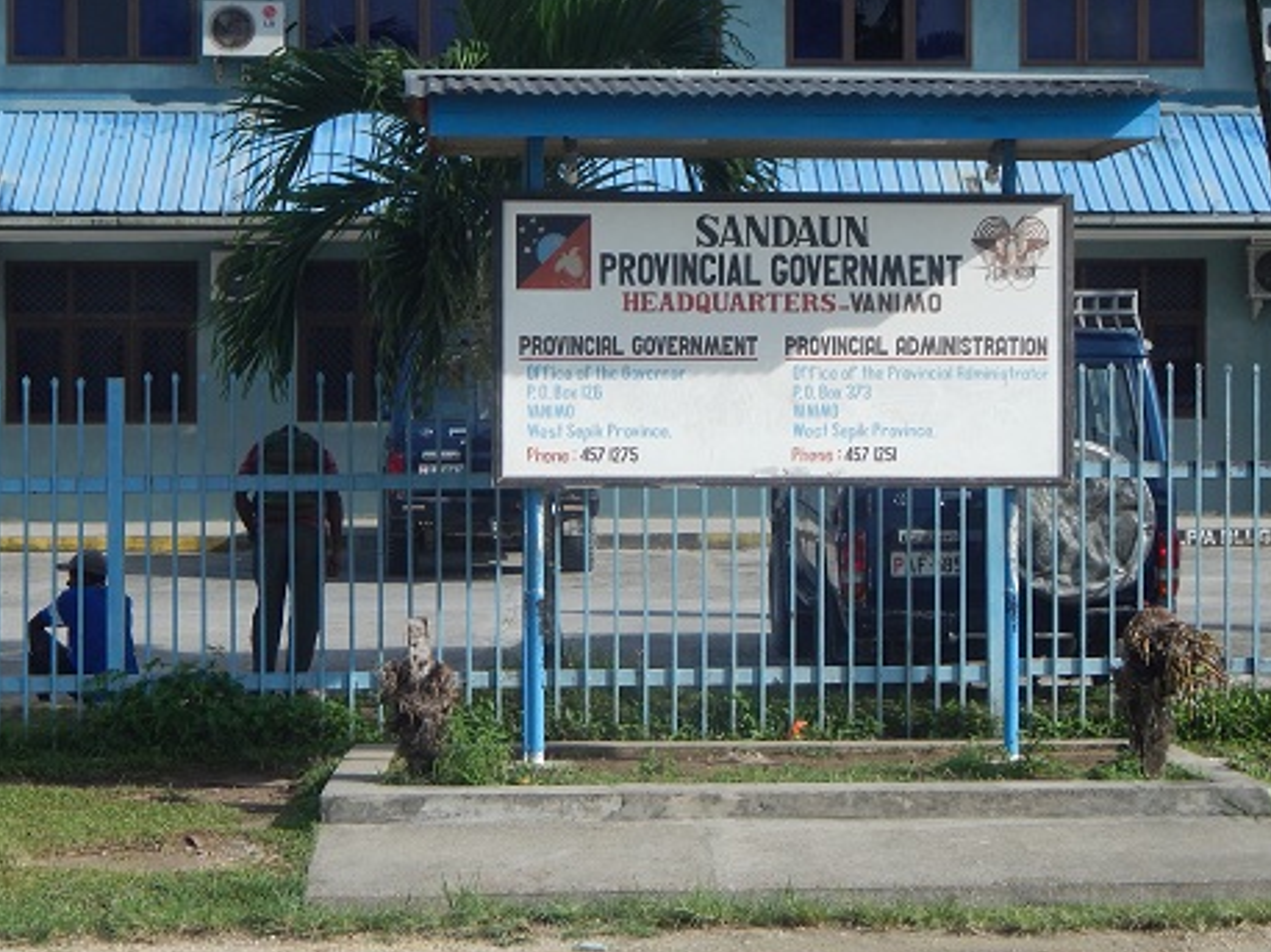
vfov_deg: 15.9
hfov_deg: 21.1
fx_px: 3413
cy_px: 389
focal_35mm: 93
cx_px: 716
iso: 125
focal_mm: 13.5
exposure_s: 1/1000
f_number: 4.2
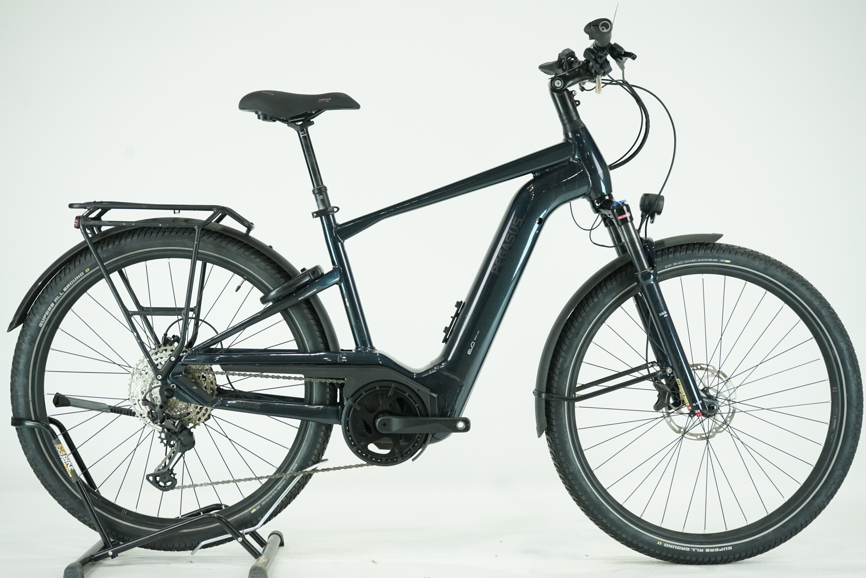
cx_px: 433
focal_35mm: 55
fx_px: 1323
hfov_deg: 36.2
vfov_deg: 24.6
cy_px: 289
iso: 2500
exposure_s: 1/200
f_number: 6.3
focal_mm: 55
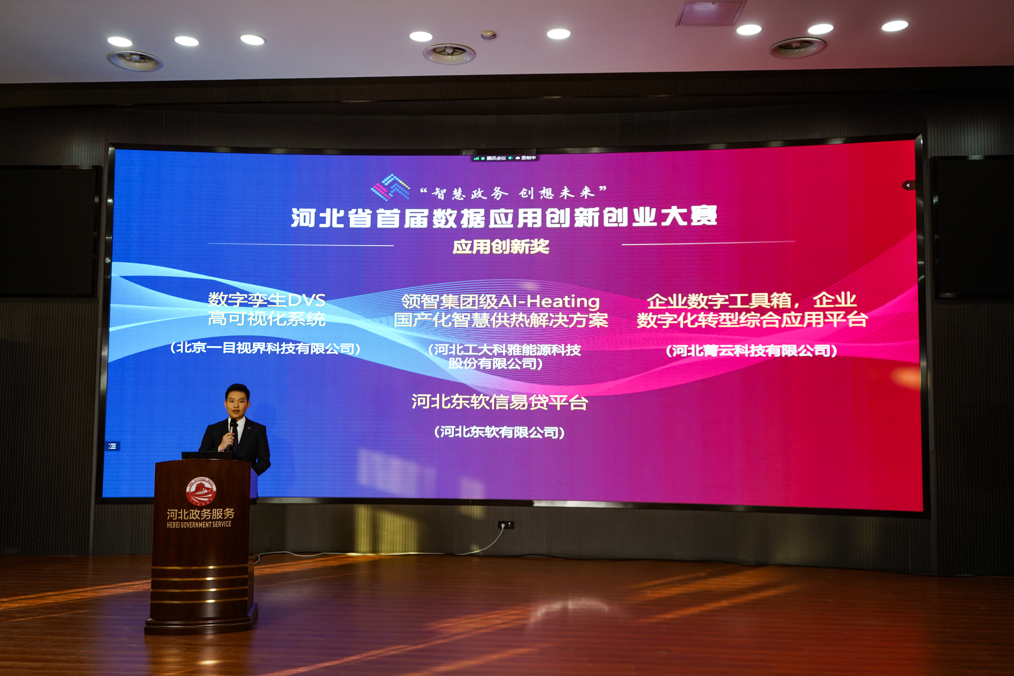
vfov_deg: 43.6
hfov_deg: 61.9
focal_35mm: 30
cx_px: 507
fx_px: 845
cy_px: 338
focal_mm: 30
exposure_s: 1/160
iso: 400
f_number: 4
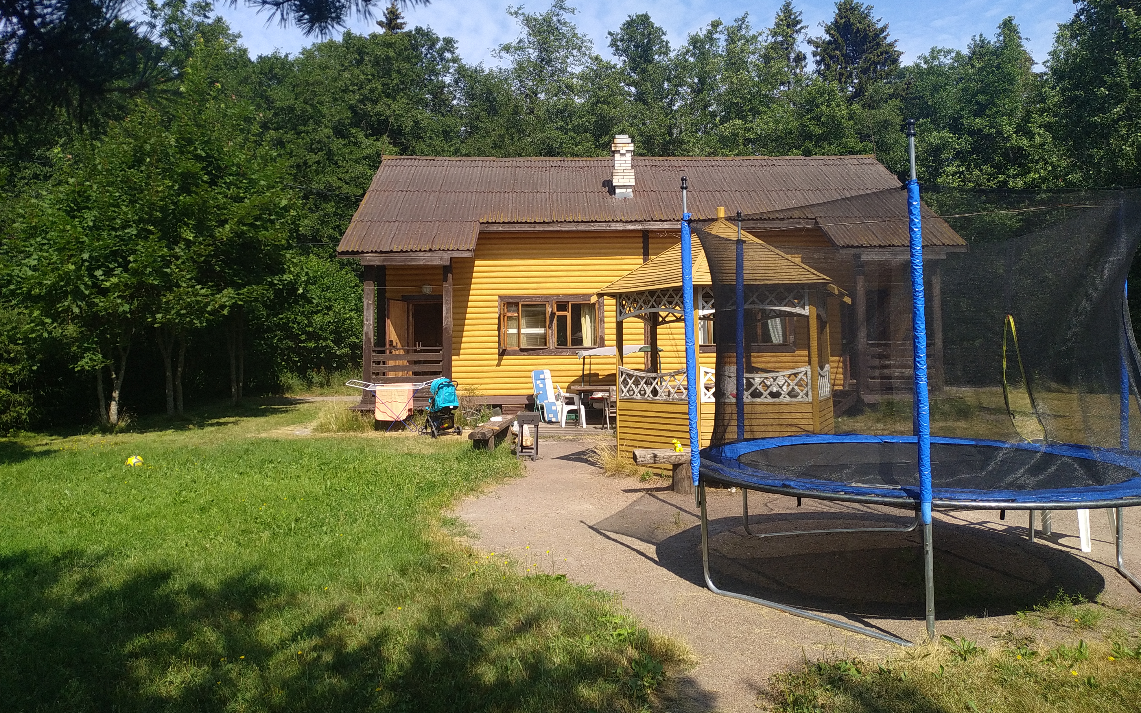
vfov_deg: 47.4
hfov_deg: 70.4
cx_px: 581
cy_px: 296
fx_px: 809
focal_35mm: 26
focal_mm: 3.94
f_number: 1.9
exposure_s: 1/1519
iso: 100
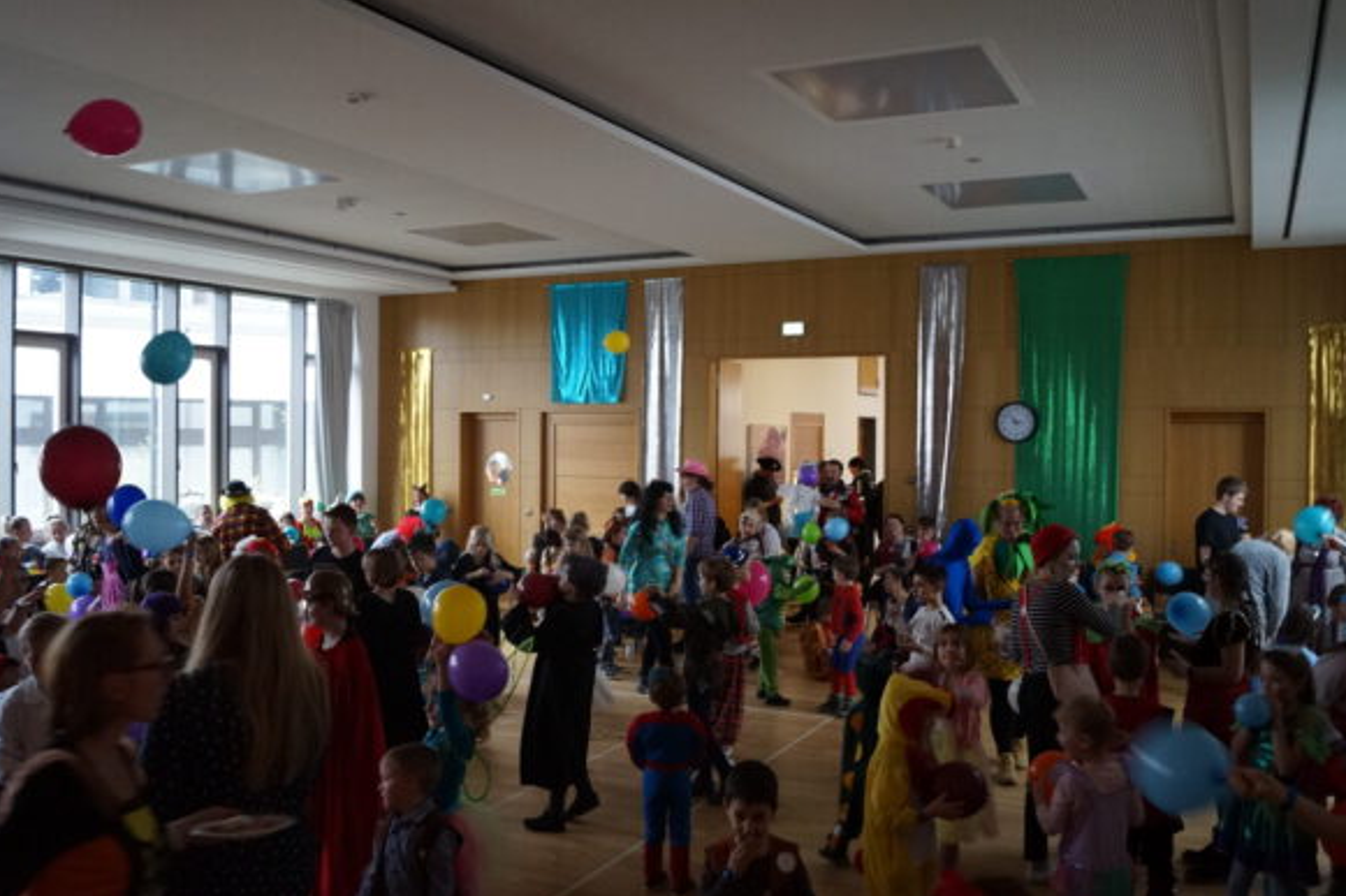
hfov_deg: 60.3
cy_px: 445
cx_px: 676
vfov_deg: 42.3
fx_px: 1159
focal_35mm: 31
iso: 1000
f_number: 4
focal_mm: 20
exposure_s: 1/60
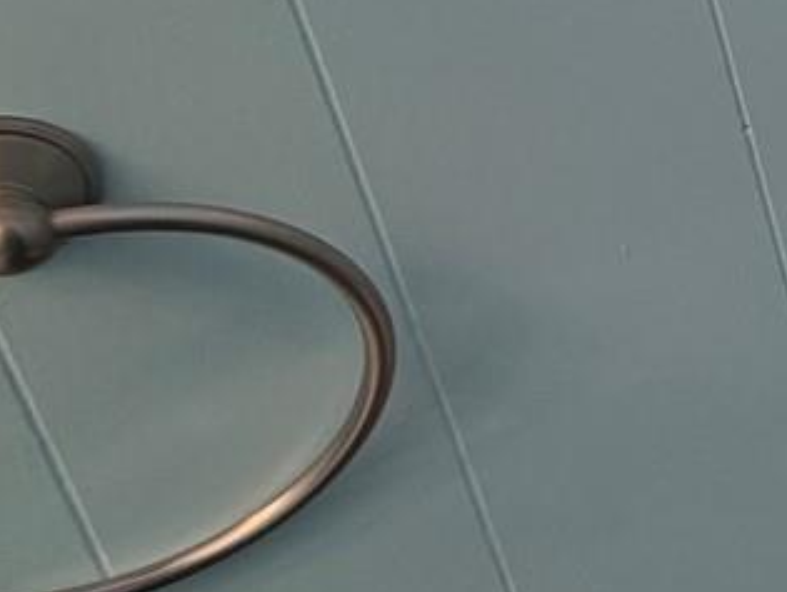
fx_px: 1616
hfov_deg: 17.3
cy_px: 45
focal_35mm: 71
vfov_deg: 20.3
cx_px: 1671
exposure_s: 1/120
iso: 80
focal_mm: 2.22
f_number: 2.2
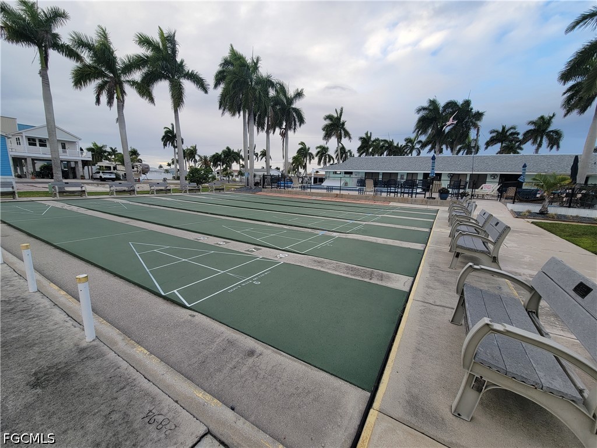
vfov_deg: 89.9
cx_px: 298
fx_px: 224
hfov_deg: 106.2
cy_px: 224
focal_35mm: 13
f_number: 2.2
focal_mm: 2.2
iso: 50
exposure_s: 1/314
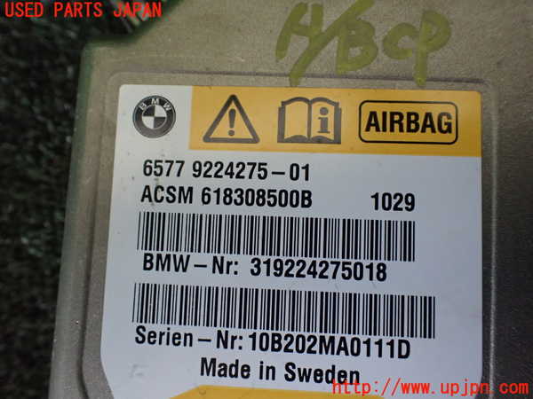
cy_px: 200
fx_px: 462
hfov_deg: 60.0
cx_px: 266
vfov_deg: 46.8
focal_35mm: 30
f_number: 2.3
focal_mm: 5.4
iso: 800
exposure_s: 1/100
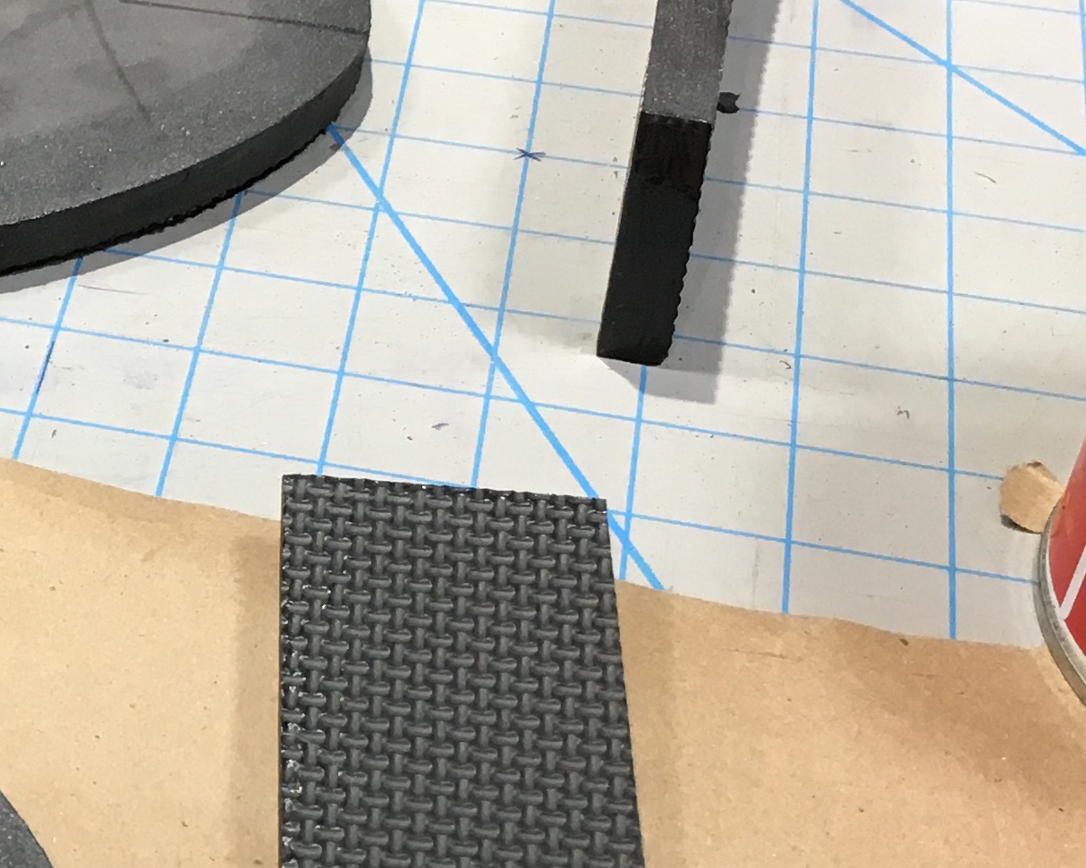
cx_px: -330
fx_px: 3021
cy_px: 577
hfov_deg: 18.9
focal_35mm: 94
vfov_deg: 16.3
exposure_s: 1/30
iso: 32
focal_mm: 4.15
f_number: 2.2
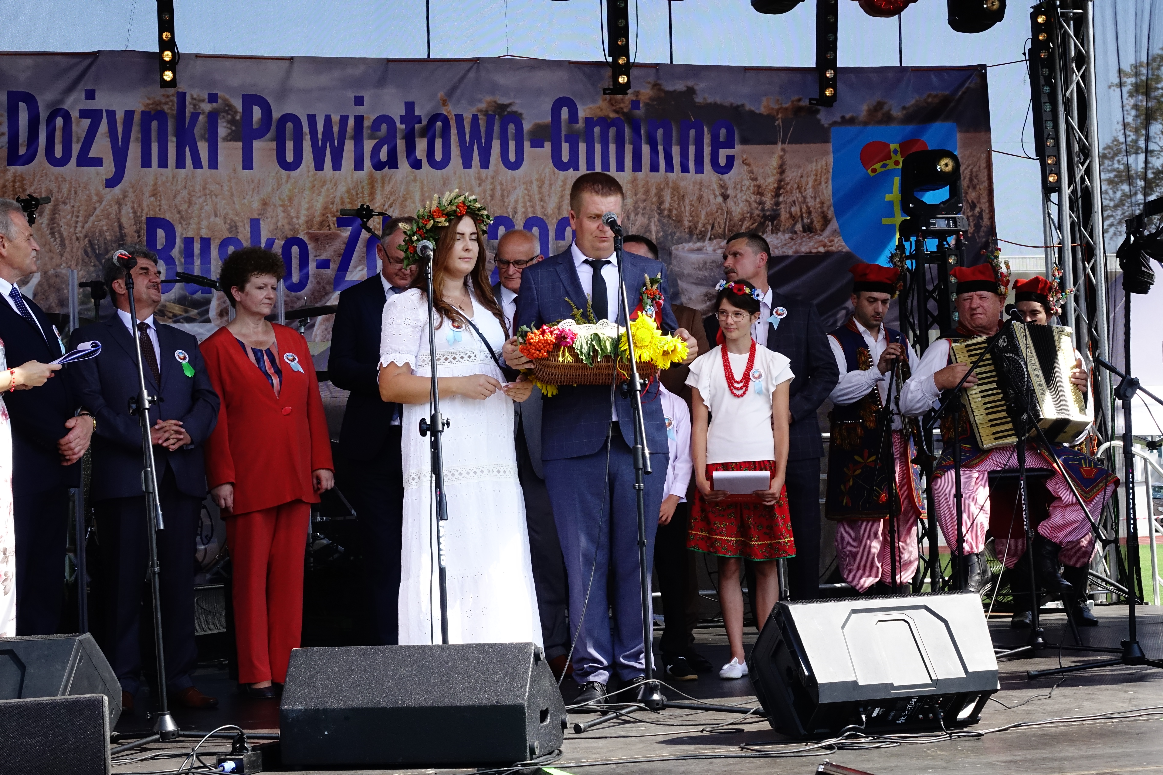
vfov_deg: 18.4
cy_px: 388
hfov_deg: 27.3
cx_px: 582
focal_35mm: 74
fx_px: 2390
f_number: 5.6
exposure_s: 1/800
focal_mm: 27.11
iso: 640
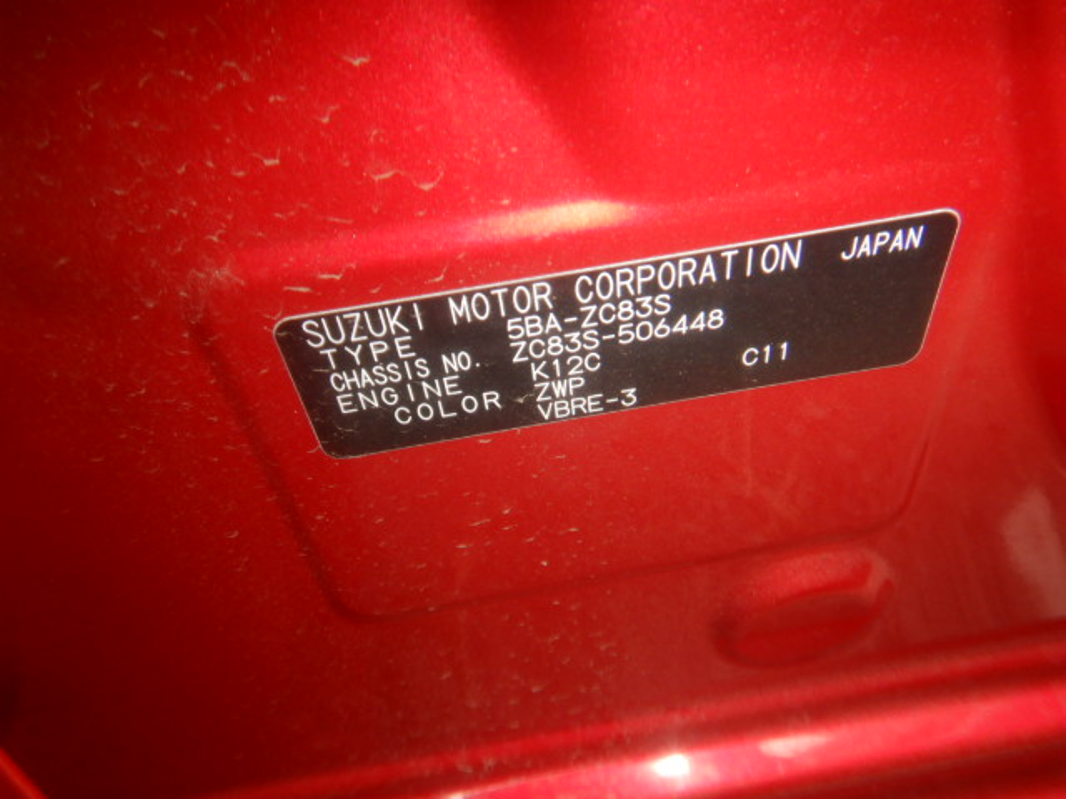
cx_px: 533
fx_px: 739
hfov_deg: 71.6
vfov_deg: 56.8
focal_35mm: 24
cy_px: 400
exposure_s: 1/30
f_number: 2.8
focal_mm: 4.3
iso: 200
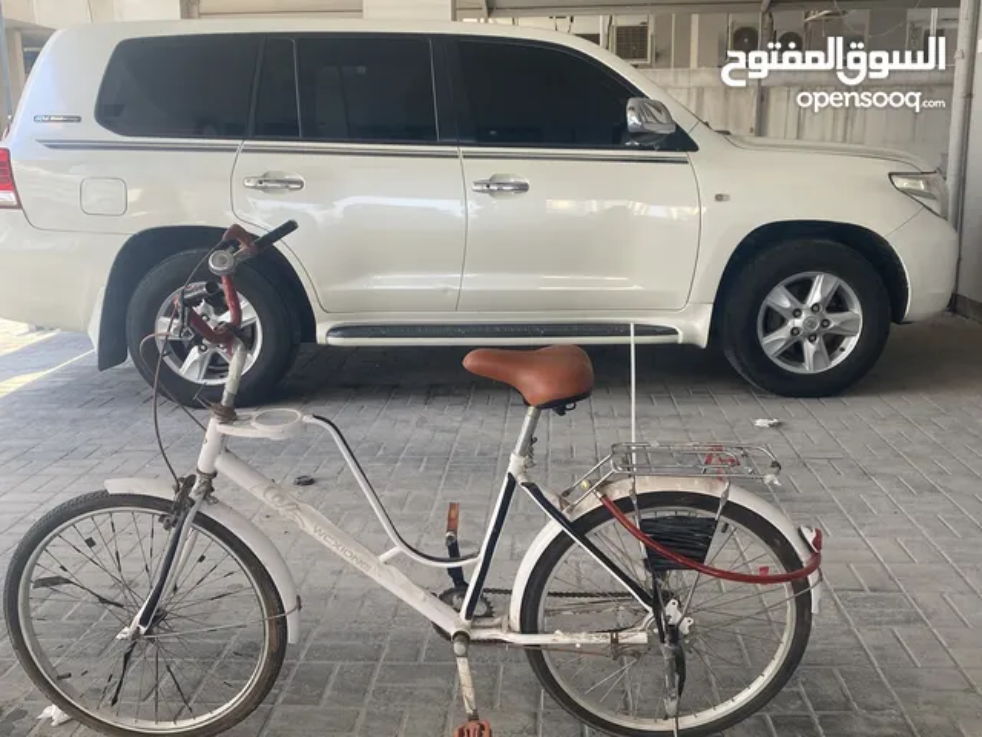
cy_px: 368
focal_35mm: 26
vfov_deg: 53.1
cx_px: 491
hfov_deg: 67.3
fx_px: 738
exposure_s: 1/122
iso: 50
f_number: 1.8
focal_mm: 4.25
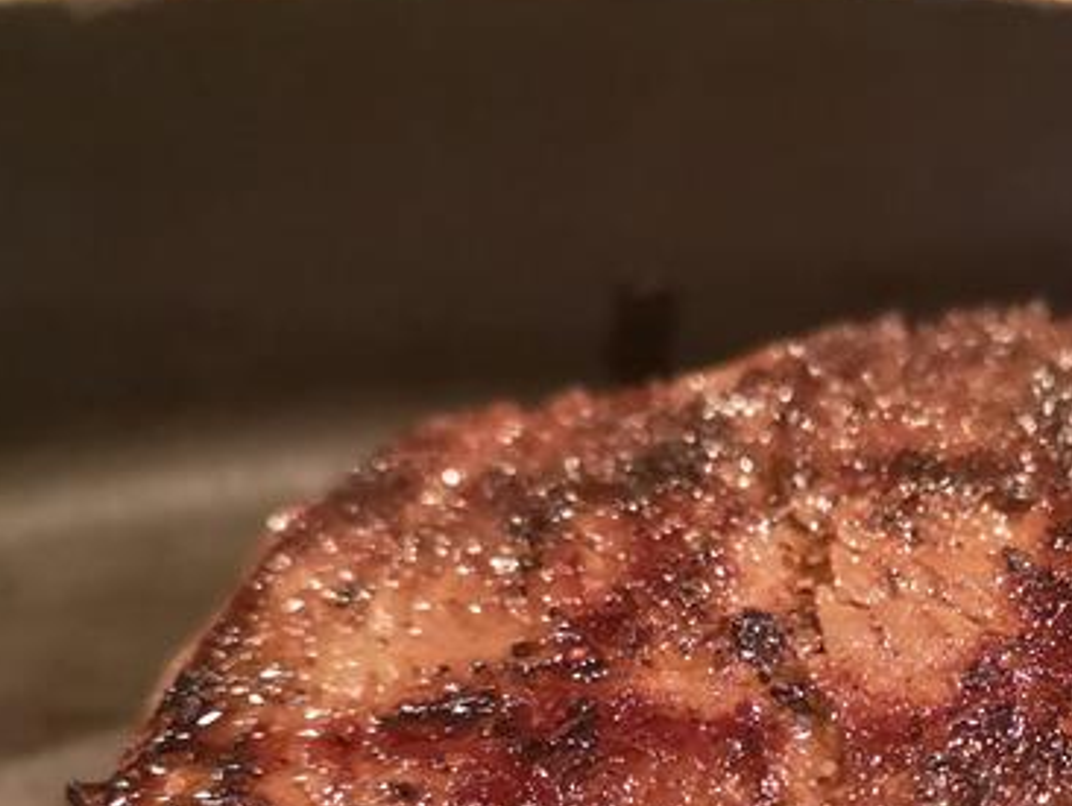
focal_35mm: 59
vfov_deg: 24.1
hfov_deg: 32.0
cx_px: 820
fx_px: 1828
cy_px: 742
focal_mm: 3.95
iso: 3200
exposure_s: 1/16.7
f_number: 1.8
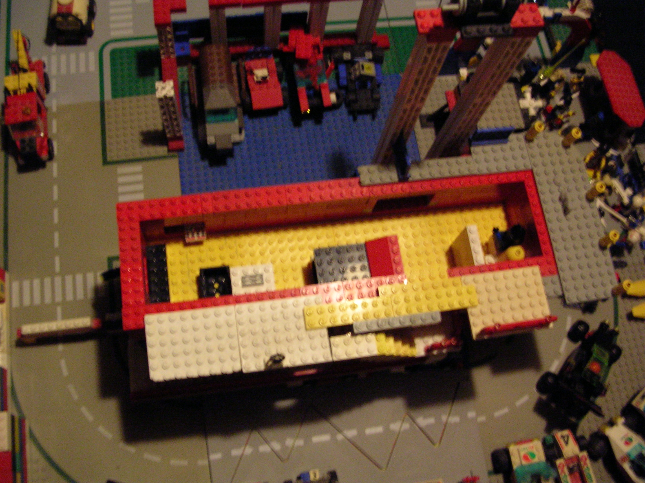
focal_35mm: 35
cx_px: 322
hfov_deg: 52.7
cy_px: 242
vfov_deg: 40.6
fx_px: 652
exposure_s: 1/4.5
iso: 200
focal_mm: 5.8
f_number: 2.8
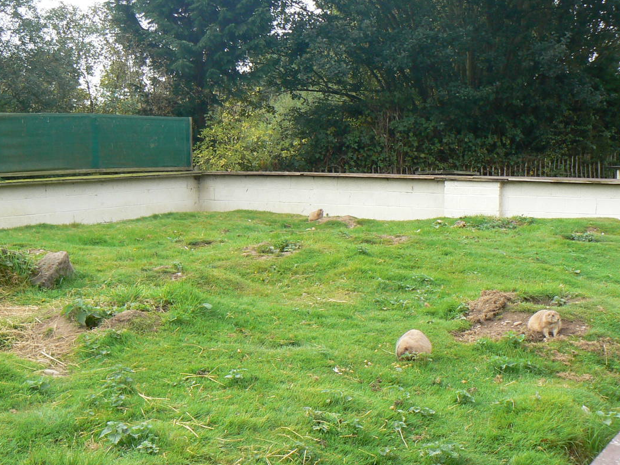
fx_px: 985
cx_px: 278
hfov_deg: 34.9
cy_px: 251
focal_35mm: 55
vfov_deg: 26.5
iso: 80
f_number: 5.6
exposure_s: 1/125
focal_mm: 6
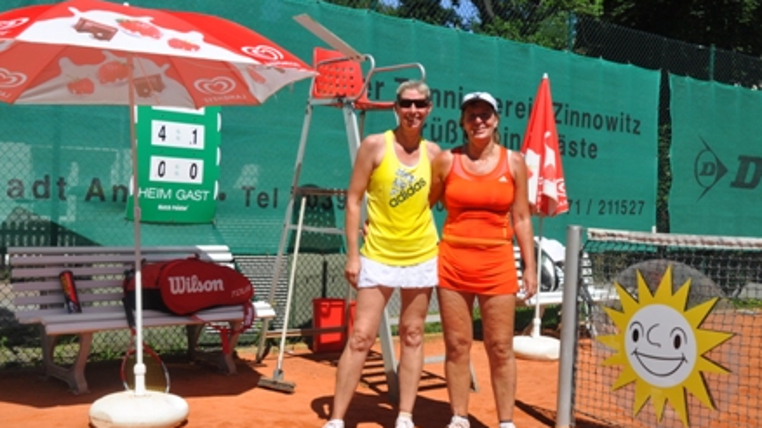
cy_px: 216
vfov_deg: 26.5
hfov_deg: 45.5
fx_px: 909
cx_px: 378
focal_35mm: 45
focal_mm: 28
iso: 200
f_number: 10
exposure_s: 1/400
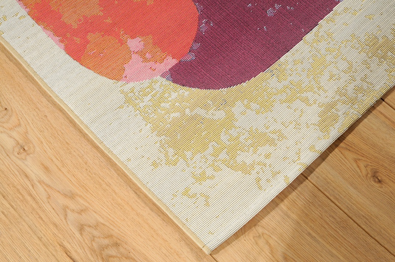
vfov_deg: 23.7
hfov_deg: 35.1
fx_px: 625
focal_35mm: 57
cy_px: 131
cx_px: 198
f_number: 25
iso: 500
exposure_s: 1/160
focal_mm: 38
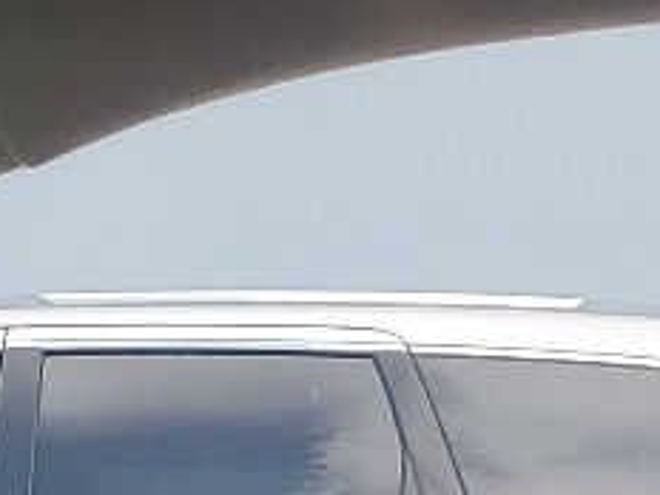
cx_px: -105
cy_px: 1496
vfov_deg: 7.3
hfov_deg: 10.9
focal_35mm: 179
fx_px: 3413
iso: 50
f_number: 1.5
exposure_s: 1/588
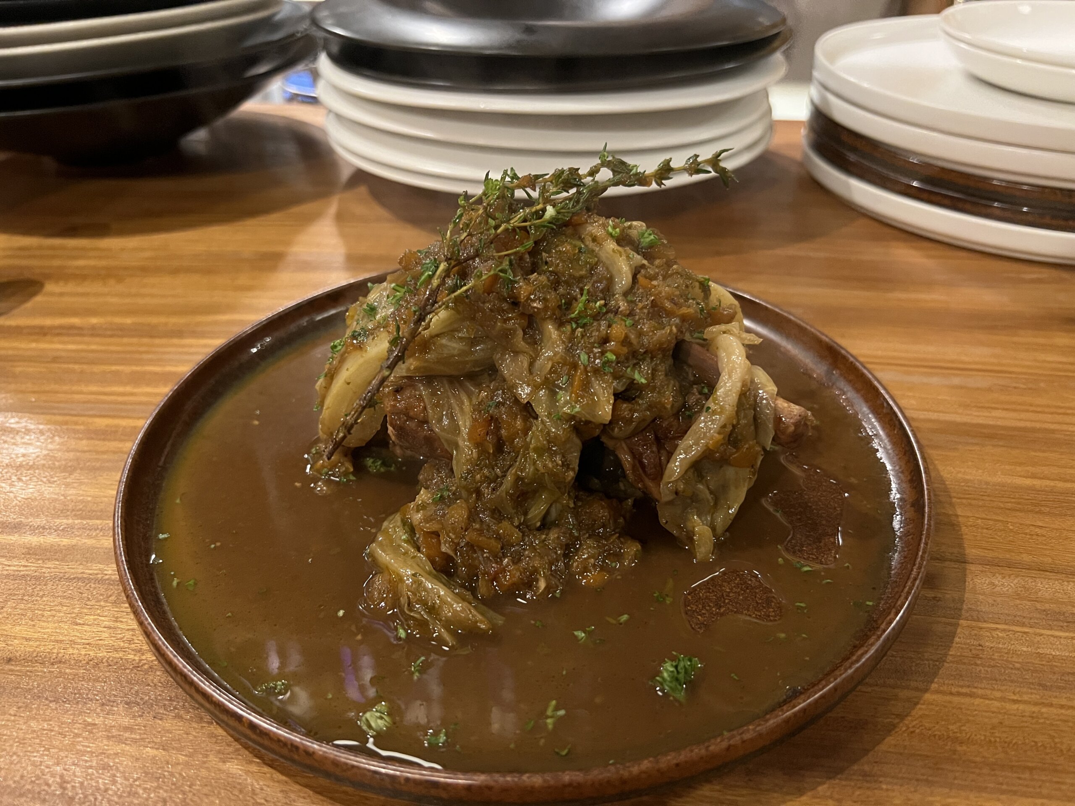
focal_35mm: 26
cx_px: 538
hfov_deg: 67.3
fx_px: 807
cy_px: 403
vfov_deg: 53.1
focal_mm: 5.7
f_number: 1.5
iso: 640
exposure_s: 1/34
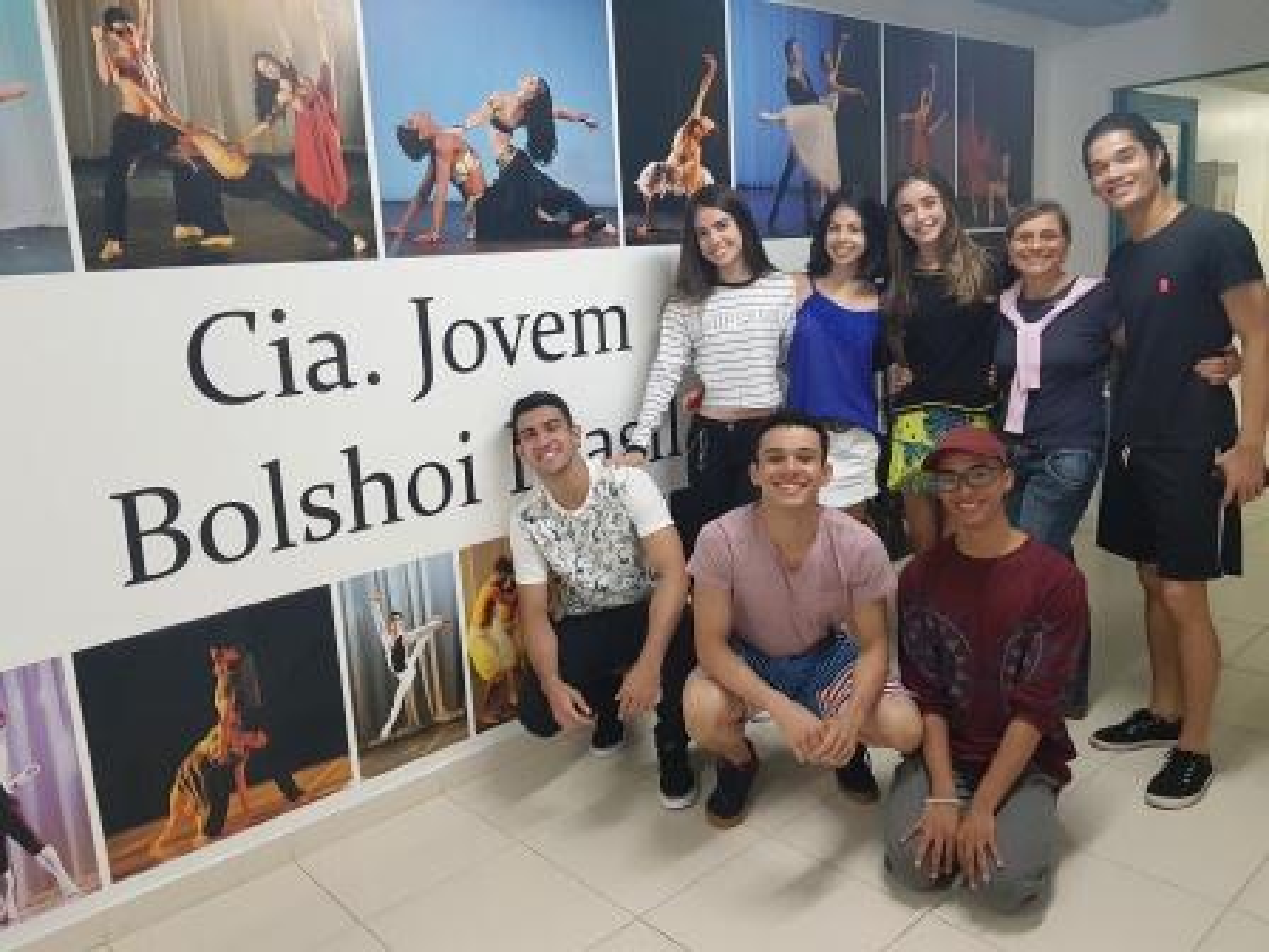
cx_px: 634
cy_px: 476
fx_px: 953
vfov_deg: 53.1
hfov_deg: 67.3
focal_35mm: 26
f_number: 1.7
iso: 160
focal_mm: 4.2
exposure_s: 1/30
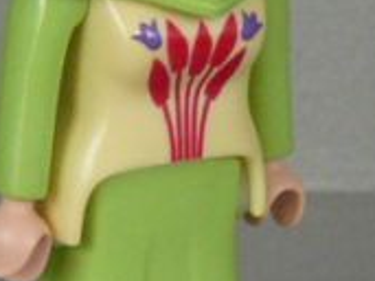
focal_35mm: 200
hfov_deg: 9.9
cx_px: 134
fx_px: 2165
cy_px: 93
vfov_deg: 7.4
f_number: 4
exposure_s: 1/30
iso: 320
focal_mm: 6.8
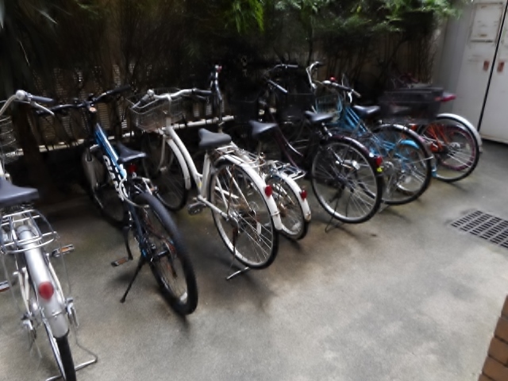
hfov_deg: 69.4
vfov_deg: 54.9
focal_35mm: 25
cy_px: 190
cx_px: 254
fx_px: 367
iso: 80
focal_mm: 4.5
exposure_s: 1/40
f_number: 3.7
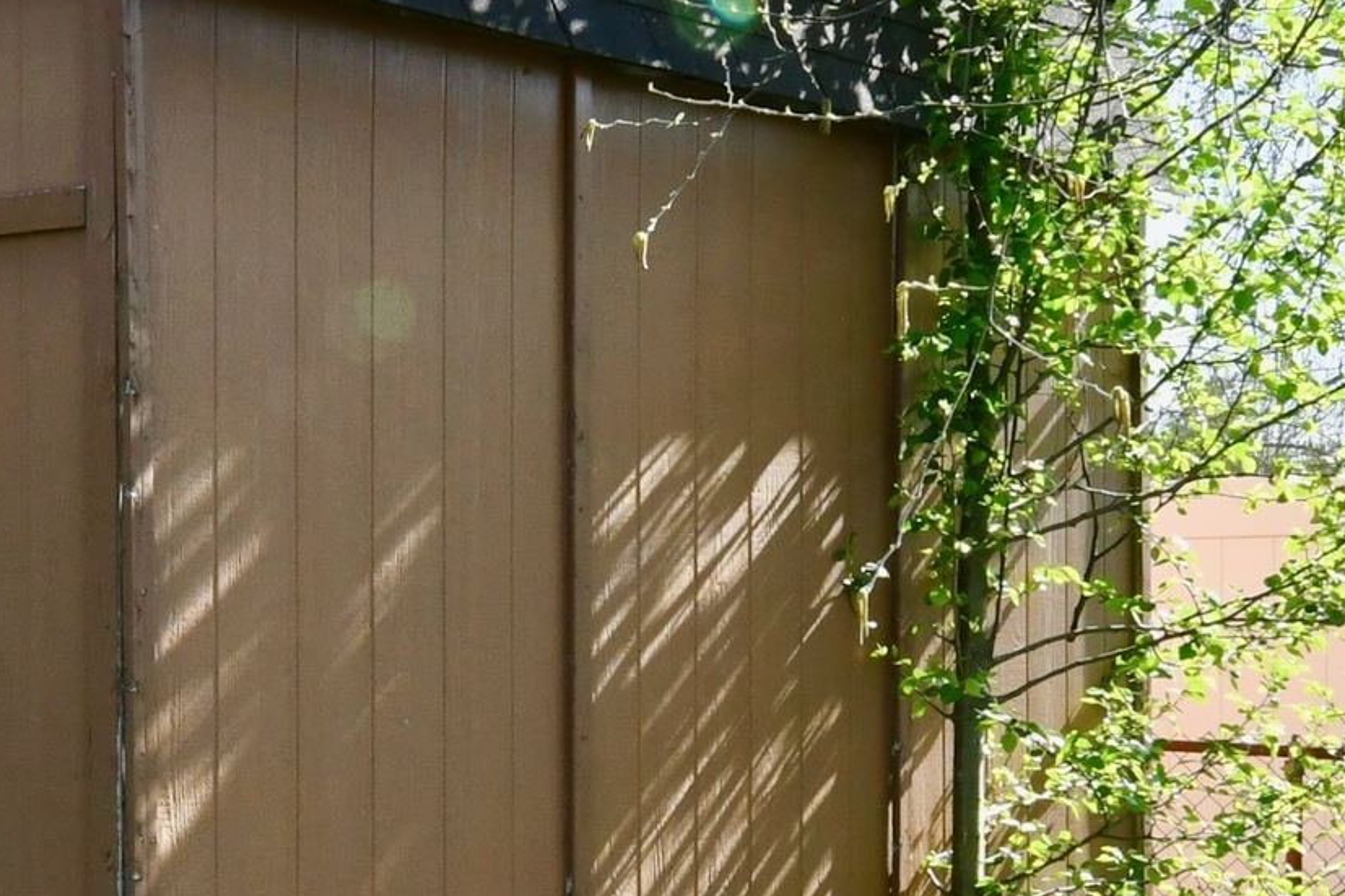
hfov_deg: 36.1
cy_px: 507
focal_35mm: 52
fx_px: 1942
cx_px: 161
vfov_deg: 26.0
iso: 640
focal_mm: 14
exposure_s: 1/400
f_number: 10
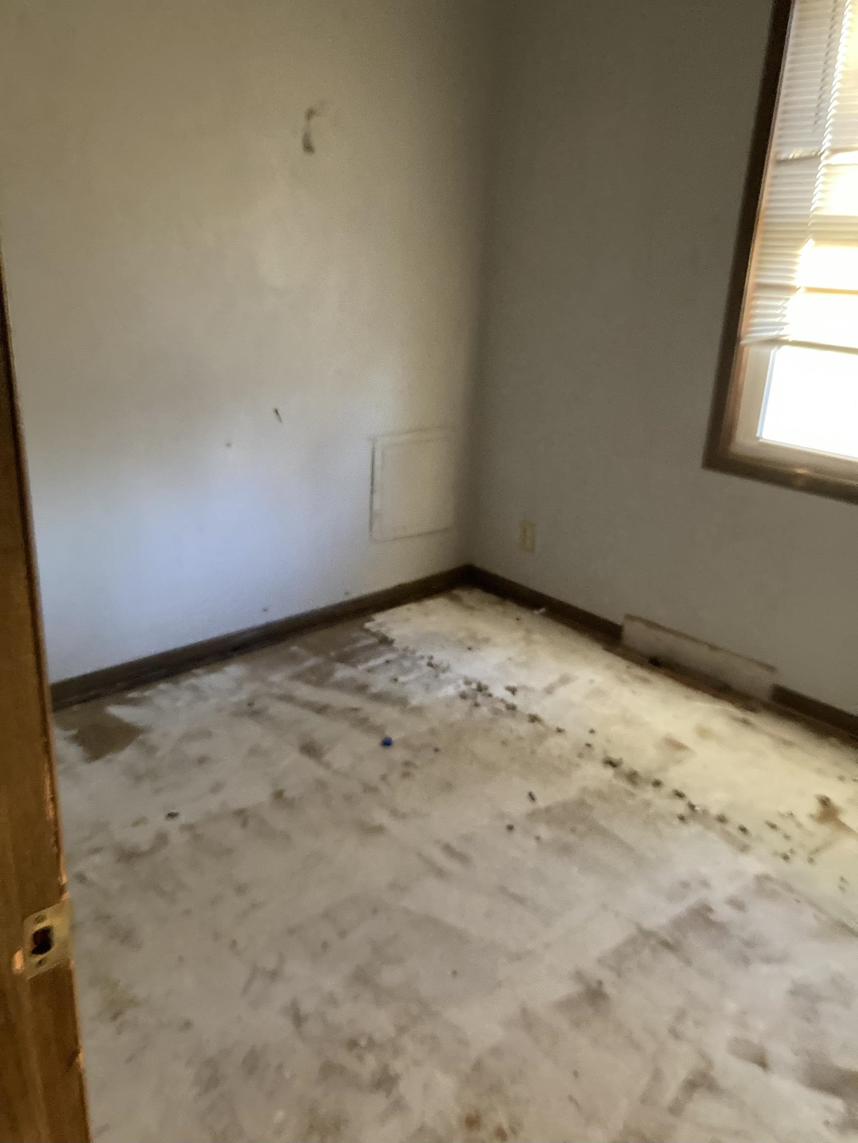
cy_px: 572
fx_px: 925
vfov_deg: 63.4
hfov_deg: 49.7
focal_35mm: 28
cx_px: 429
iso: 640
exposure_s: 1/30
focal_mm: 3.99
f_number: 1.8
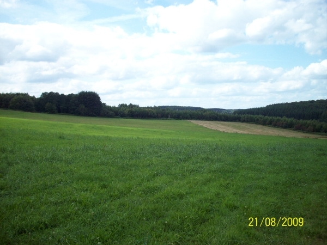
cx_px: 164
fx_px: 350
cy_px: 122
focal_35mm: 37
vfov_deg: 38.7
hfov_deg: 50.1
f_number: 5.6
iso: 80
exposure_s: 1/214
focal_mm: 6.2
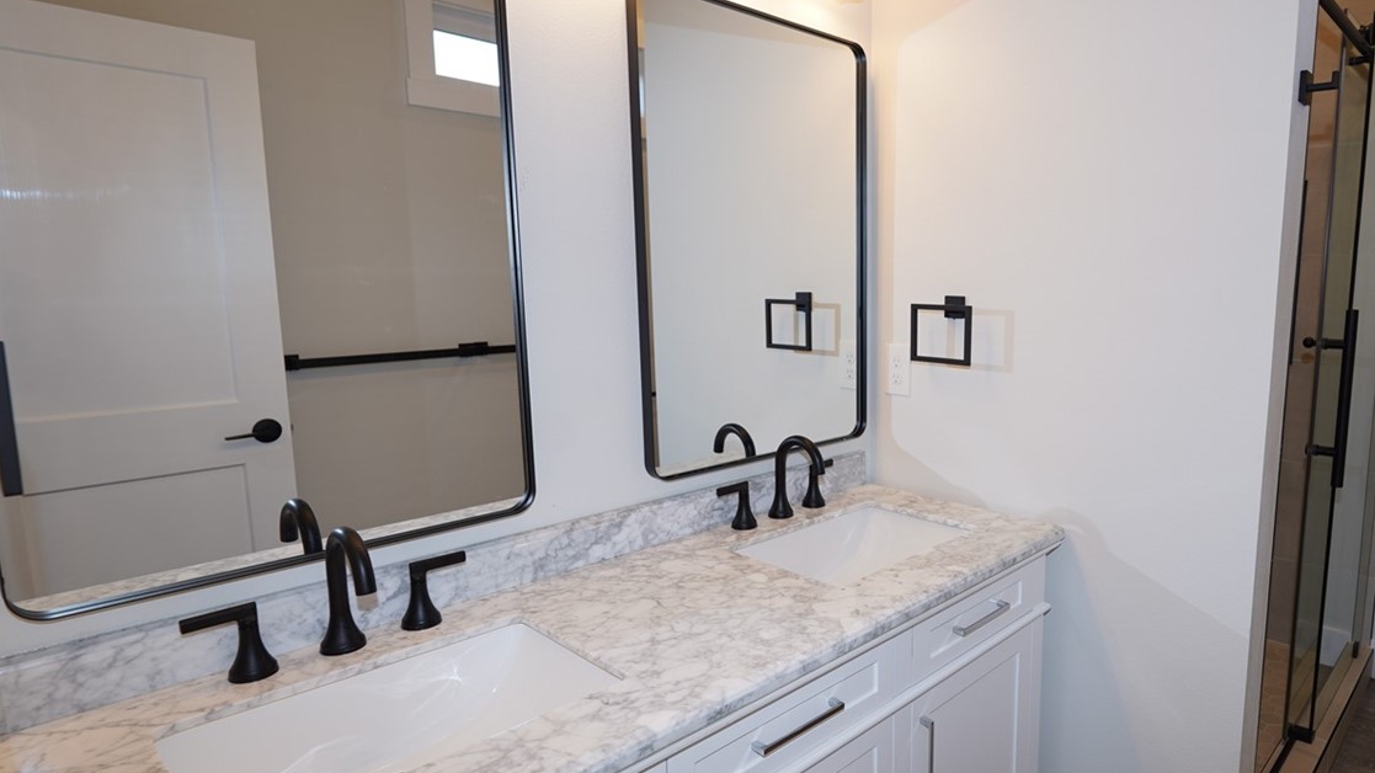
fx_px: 766
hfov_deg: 81.9
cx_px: 876
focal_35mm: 21
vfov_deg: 53.6
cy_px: 390
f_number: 4
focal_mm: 14
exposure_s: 1/60
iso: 125
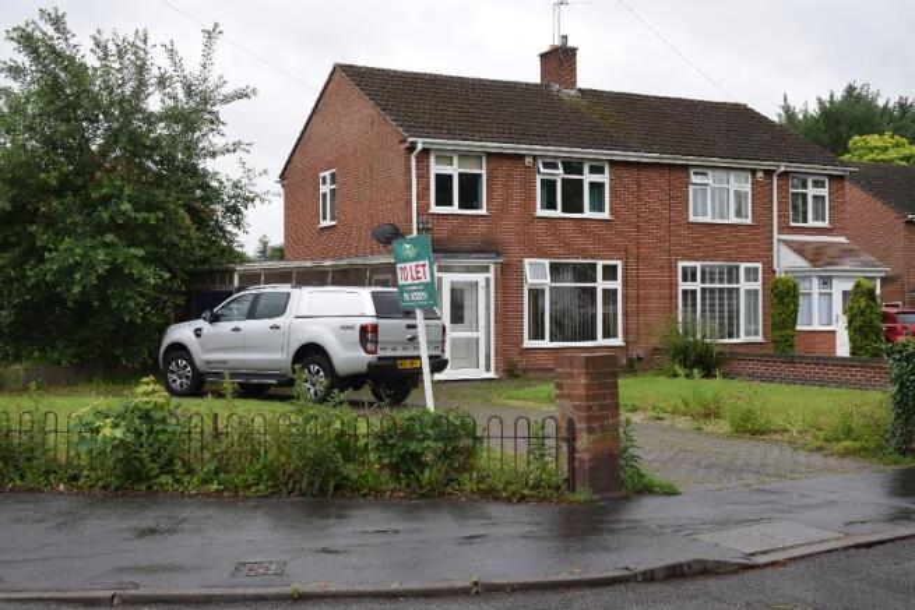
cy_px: 305
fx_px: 1144
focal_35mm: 45
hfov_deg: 43.6
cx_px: 458
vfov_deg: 29.9
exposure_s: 1/200
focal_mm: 30
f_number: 7.1
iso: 400
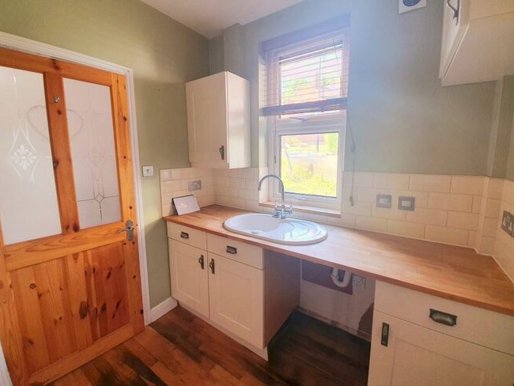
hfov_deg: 102.0
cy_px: 182
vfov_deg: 85.6
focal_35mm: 14
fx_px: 208
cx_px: 255
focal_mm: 1.8
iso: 50
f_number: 2.2
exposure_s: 1/50
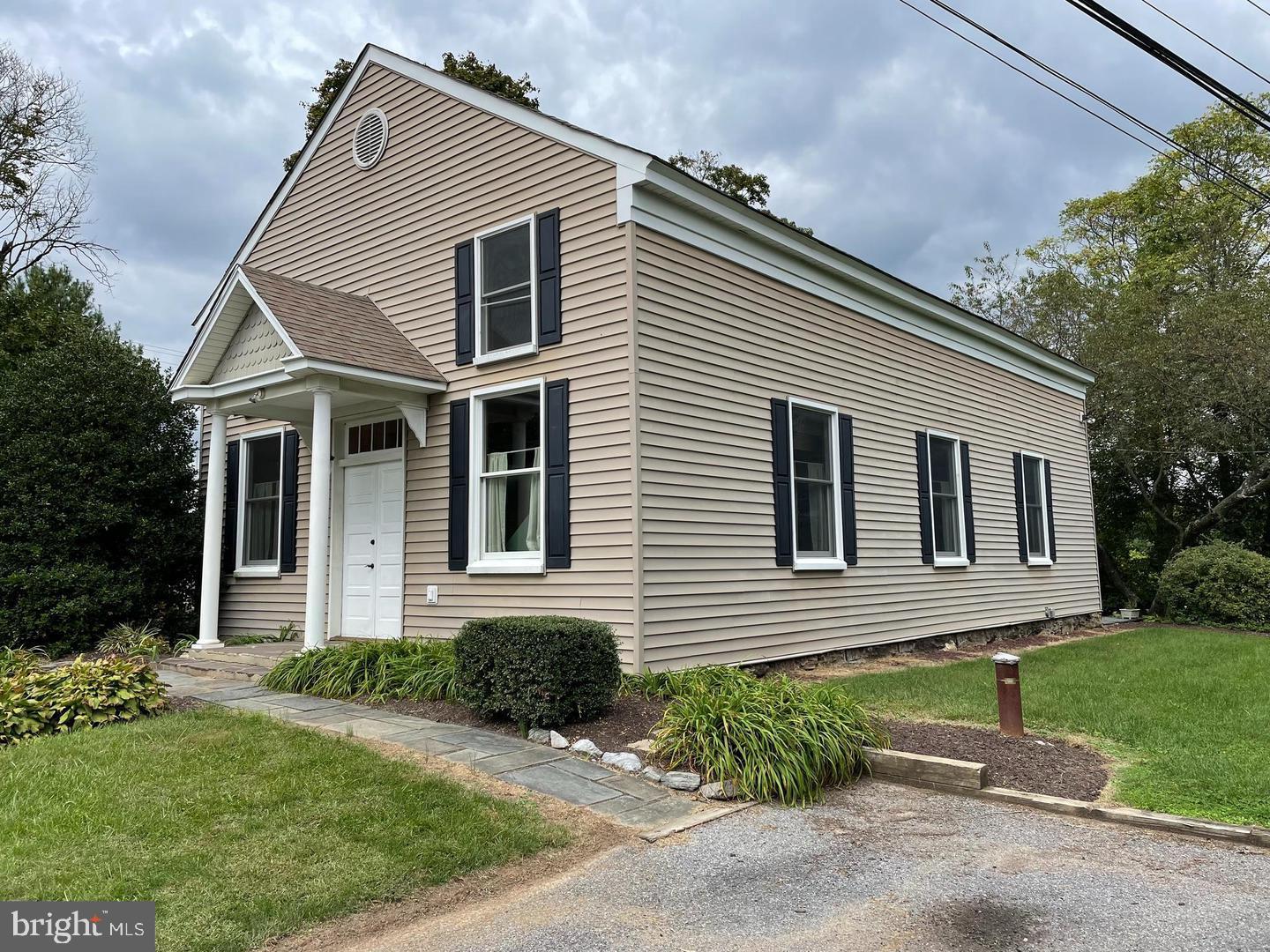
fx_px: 954
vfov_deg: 53.1
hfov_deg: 67.3
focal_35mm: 26
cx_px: 635
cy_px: 476
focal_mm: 4.2
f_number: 1.6
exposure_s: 1/1595
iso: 32
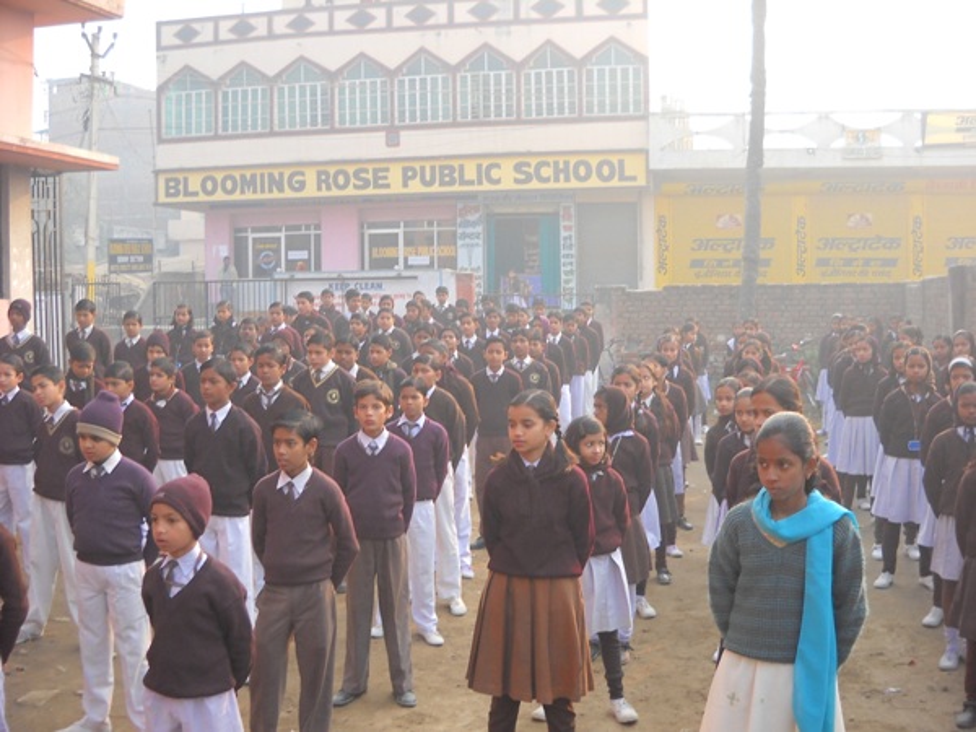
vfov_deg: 35.1
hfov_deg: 45.8
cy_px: 366
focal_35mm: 41
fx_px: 1156
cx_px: 488
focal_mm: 6.72
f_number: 3.1
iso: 64
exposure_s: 1/100
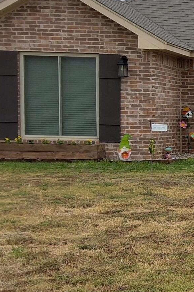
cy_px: 169
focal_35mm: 100
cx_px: 472
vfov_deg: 20.4
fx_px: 809
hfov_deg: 11.3
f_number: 1.9
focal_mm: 2.91
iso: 32
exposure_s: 1/797
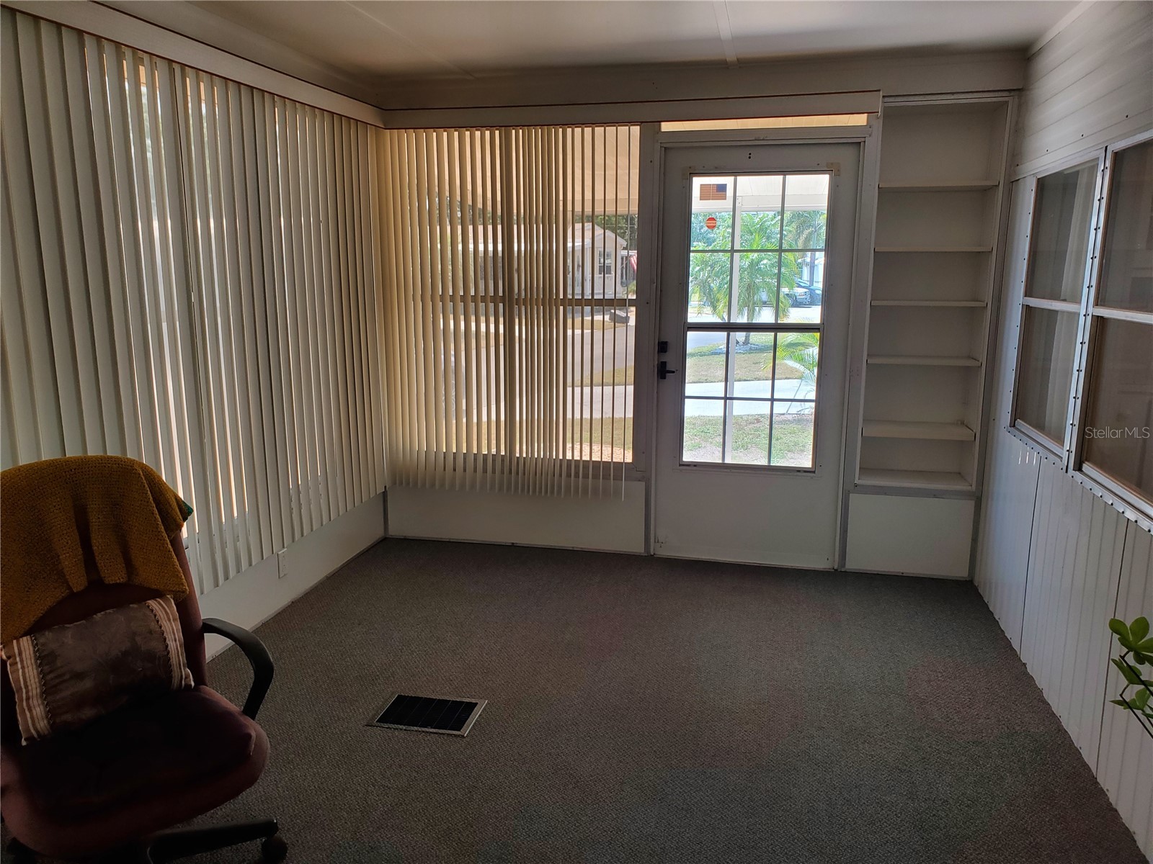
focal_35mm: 26
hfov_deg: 67.3
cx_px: 576
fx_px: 866
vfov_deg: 53.1
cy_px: 432
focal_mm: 4.3
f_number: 2.4
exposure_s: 1/120
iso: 80
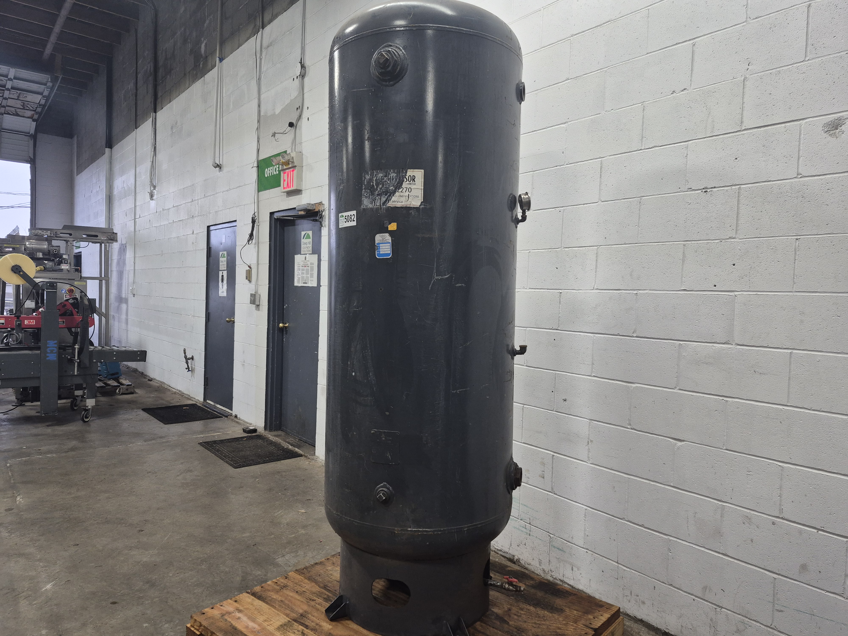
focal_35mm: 23
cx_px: 424
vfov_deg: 58.9
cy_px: 318
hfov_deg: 73.9
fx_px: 563
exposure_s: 1/120
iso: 200
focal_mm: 5.4
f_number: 1.8
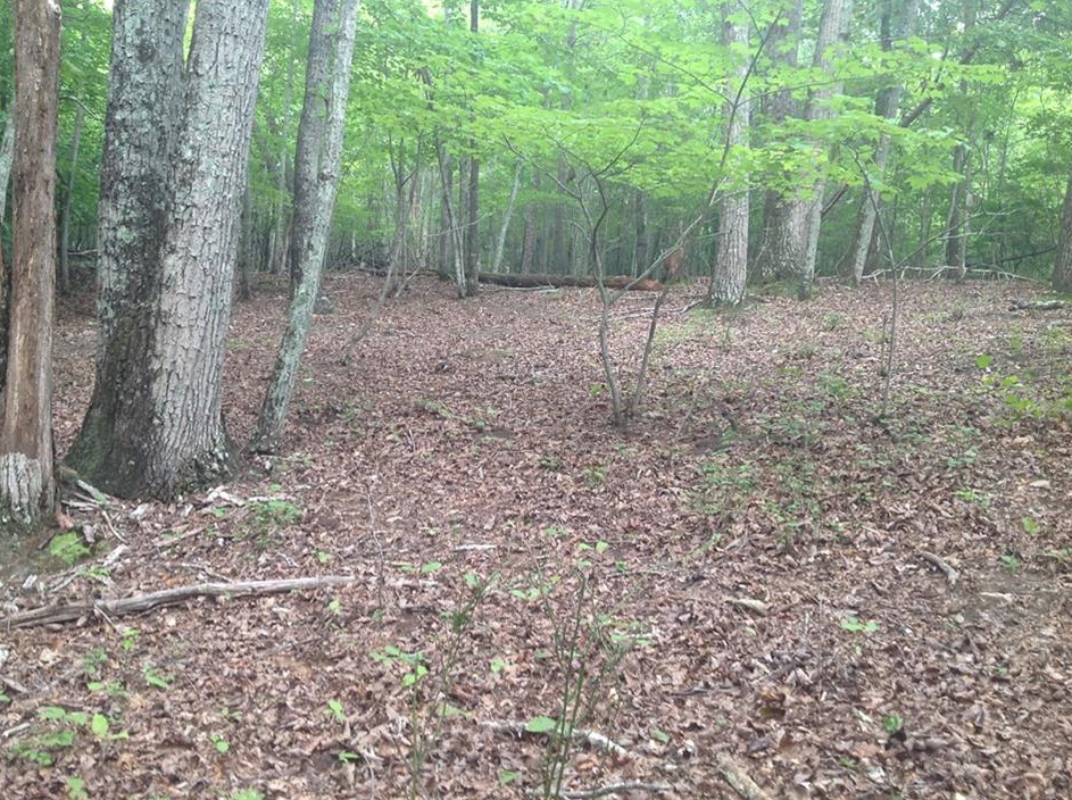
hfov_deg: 49.0
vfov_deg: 37.6
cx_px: 521
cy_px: 378
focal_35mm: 38
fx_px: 1175
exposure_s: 1/15
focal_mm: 4.28
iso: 50
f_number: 2.4
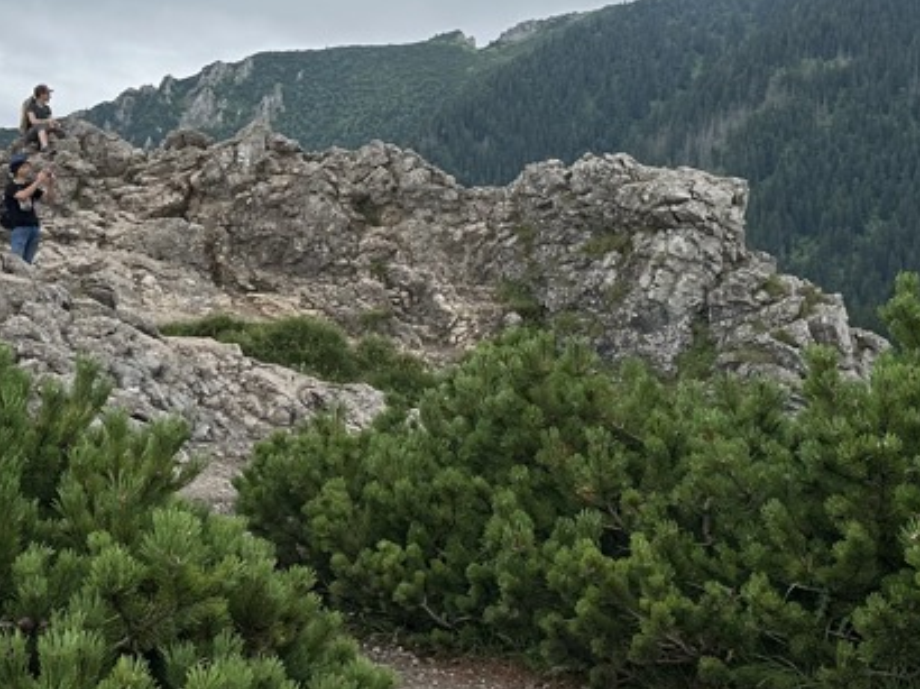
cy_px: 263
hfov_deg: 32.0
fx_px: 1594
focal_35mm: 60
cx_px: 334
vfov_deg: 24.3
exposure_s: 1/1453
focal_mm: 6.86
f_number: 1.78
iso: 80
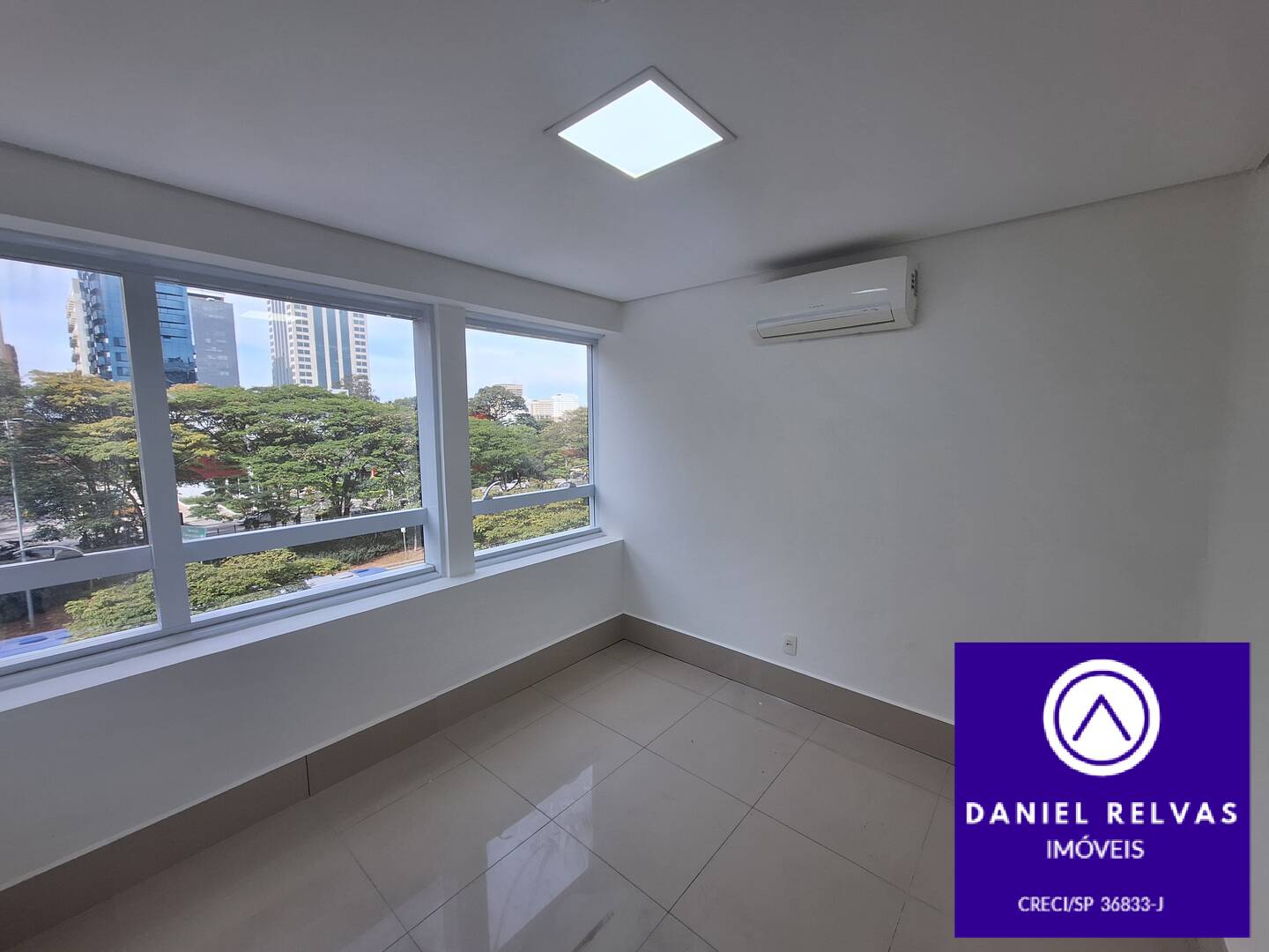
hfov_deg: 106.2
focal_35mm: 13
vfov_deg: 89.9
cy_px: 476
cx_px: 634
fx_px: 477
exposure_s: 1/120
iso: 64
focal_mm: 1.74
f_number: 2.2
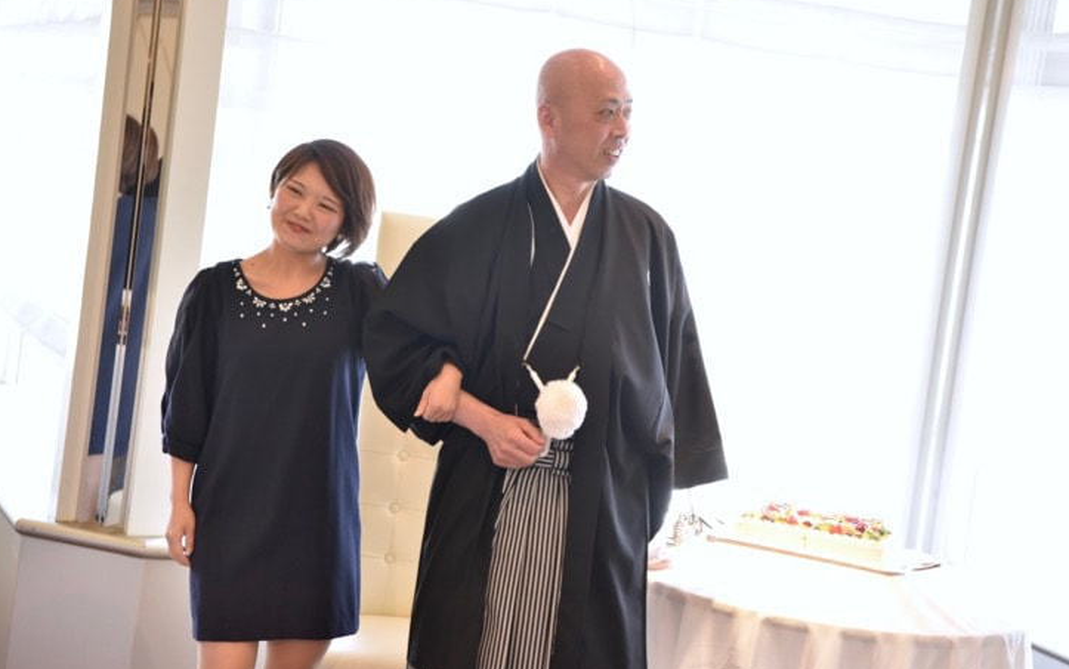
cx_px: 534
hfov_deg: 28.6
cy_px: 326
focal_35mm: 72
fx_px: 2098
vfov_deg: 18.1
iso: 2000
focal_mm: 70
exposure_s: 1/100
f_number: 5.6
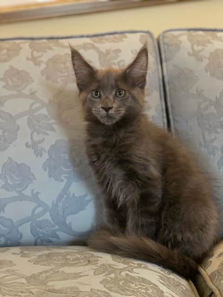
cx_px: 112
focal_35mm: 52
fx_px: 447
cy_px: 148
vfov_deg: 36.8
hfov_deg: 28.0
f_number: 2
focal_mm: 6
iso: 640
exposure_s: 1/15
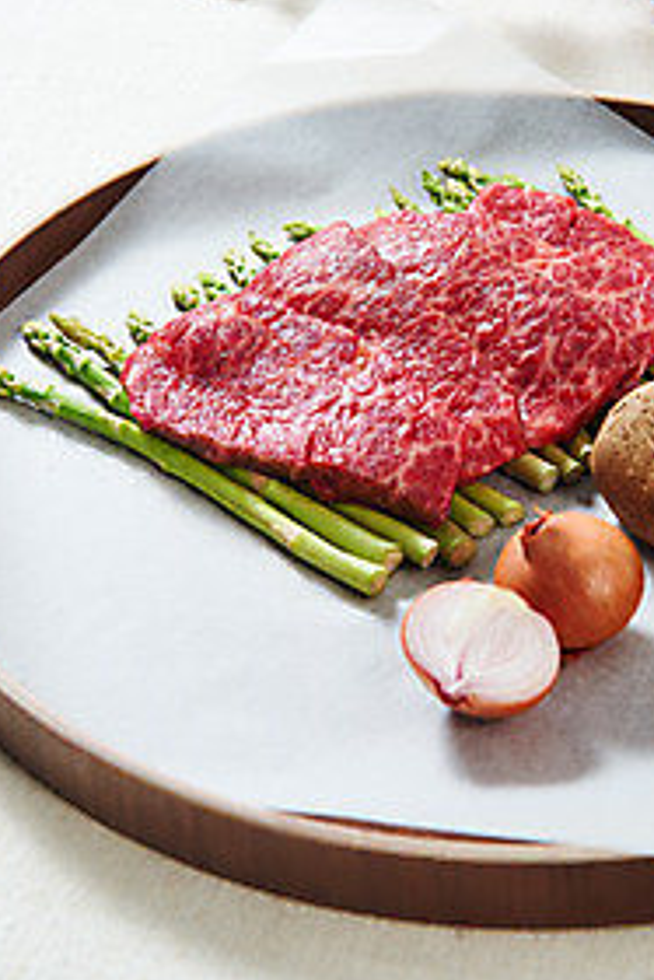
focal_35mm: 83
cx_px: 418
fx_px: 2259
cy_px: 290
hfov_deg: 16.4
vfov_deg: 24.3
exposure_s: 1/125
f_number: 9
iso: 100
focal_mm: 58
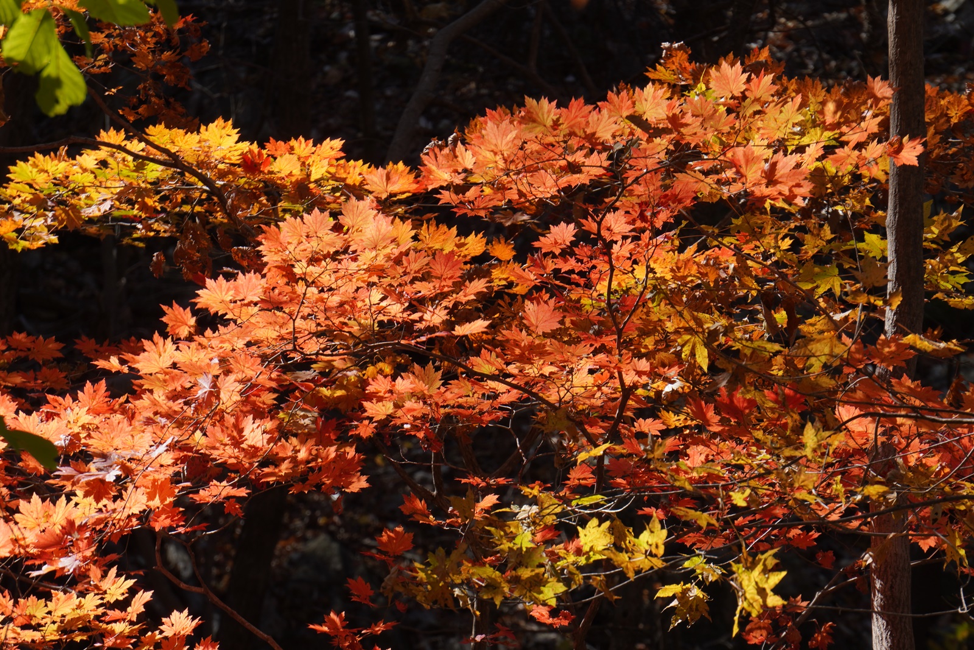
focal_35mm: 315
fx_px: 8523
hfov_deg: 6.5
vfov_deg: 4.4
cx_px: 487
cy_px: 325
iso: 100
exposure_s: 1/60
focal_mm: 210
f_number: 11
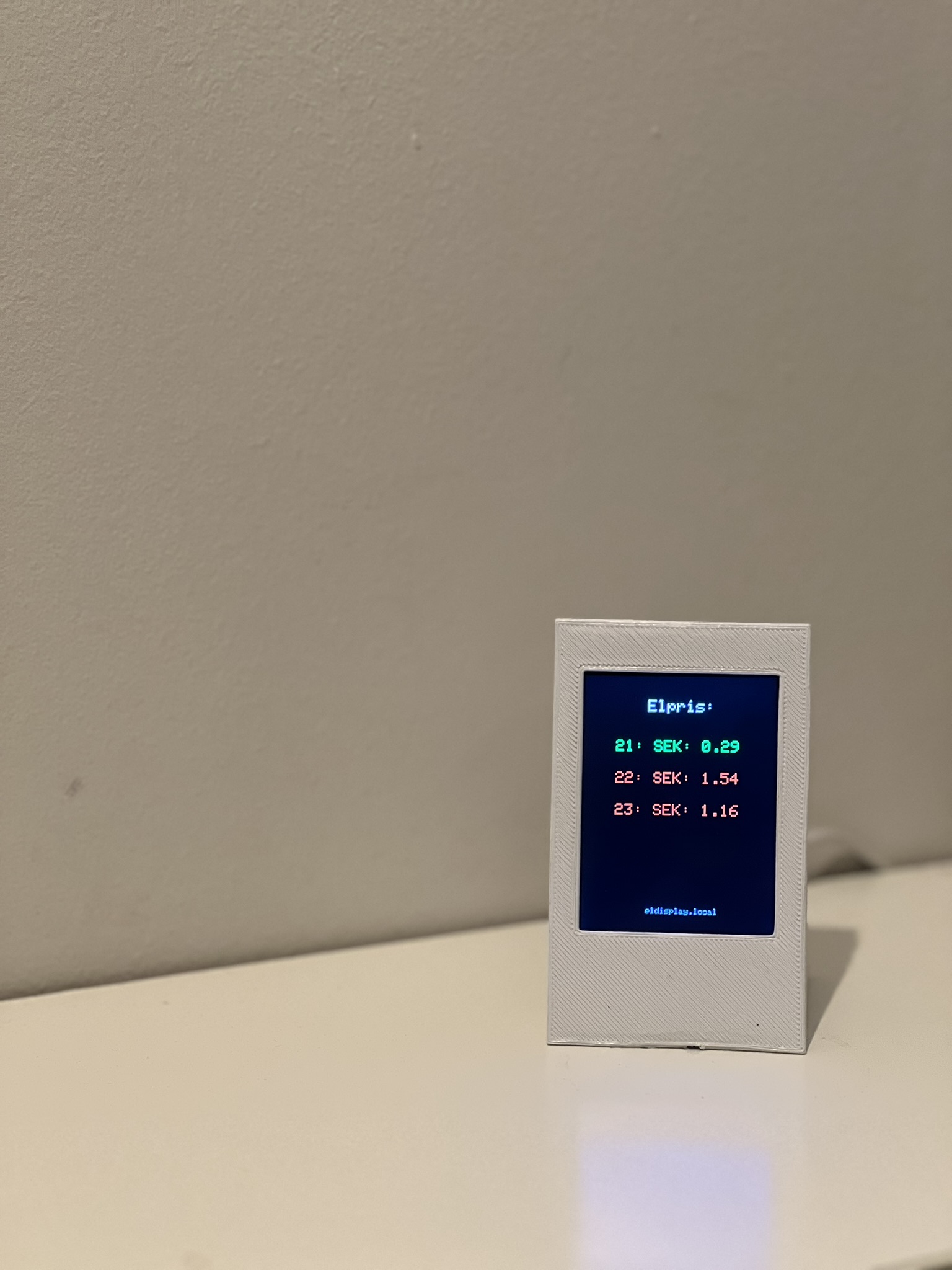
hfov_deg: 19.1
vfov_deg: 25.3
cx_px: 476
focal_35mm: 77
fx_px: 2824
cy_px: 635
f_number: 2.8
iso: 320
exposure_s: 1/25
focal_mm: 9
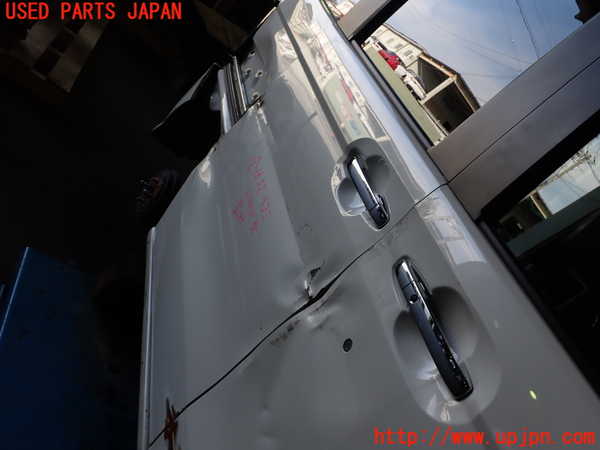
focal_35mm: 30
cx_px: 300
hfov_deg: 60.0
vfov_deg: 46.8
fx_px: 520
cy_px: 225
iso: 100
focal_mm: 5.4
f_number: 3.2
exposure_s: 1/160
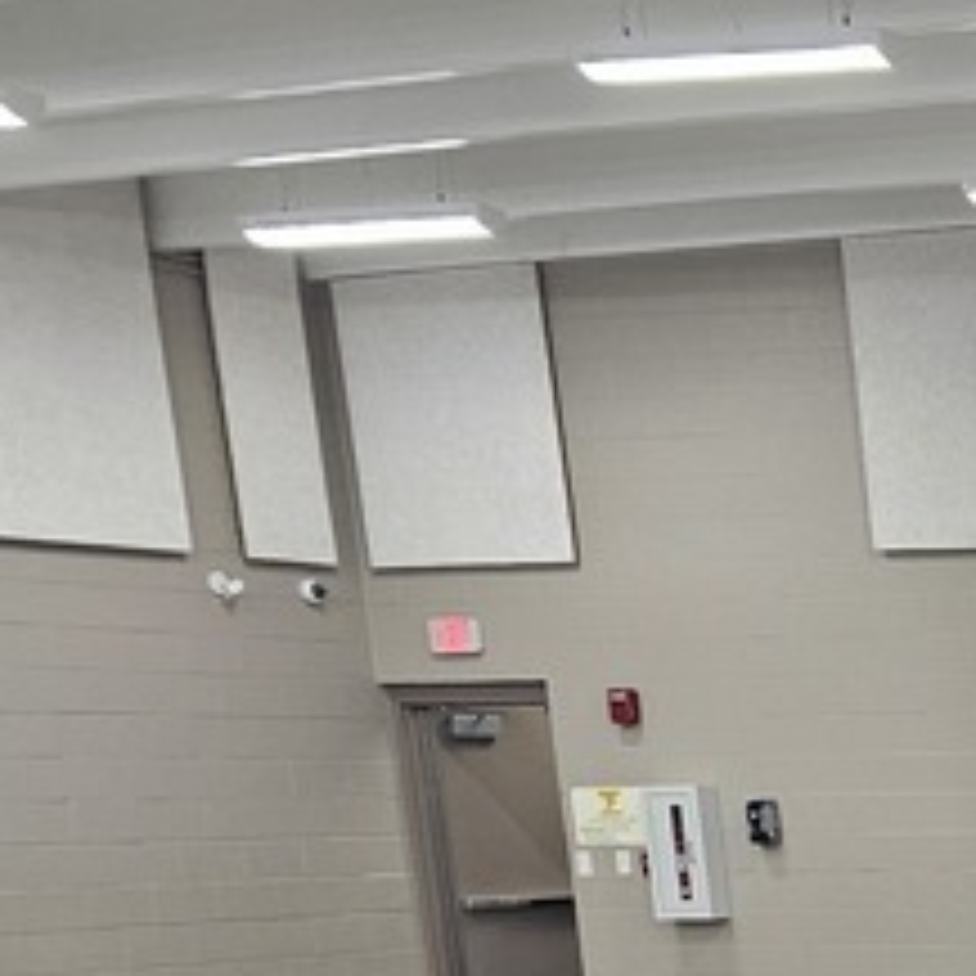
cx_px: 2150
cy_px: 1516
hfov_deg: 14.1
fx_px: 3062
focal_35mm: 96
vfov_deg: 16.3
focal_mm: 6.3
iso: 160
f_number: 1.7
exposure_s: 1/120
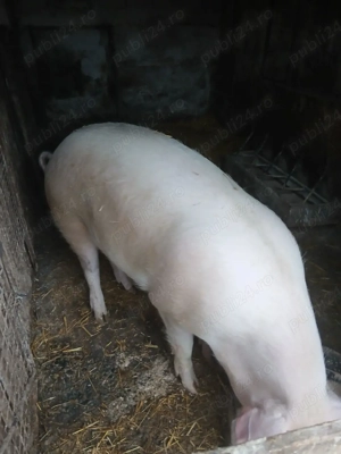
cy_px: 227
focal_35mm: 26
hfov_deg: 53.1
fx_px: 341
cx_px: 170
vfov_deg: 67.3
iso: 250
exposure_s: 1/50.3
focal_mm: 3.98
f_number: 1.8
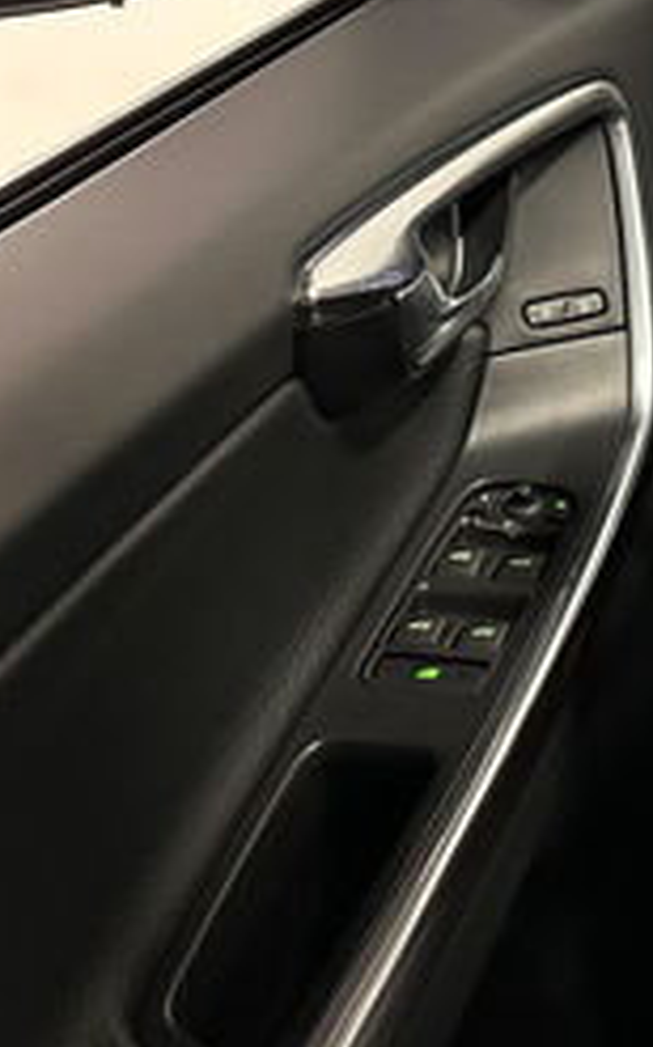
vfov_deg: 30.4
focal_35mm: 67
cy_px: 356
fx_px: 1911
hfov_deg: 15.3
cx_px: 1331
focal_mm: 6.86
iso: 1000
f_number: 1.8
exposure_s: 1/35
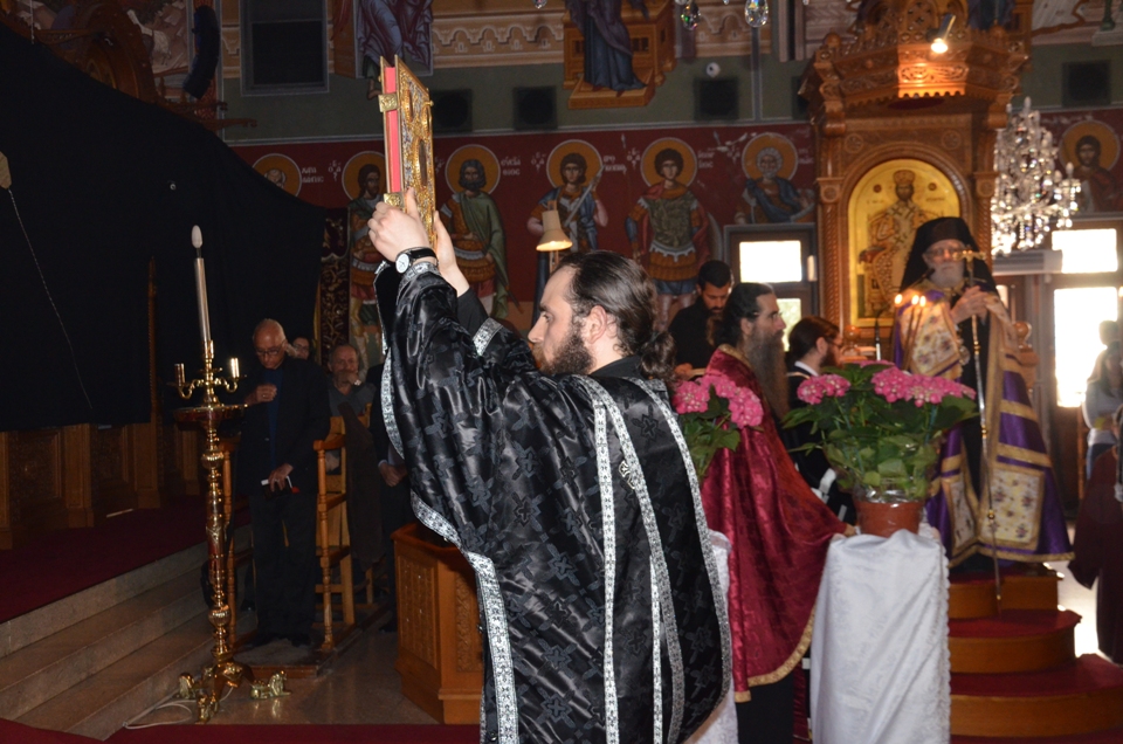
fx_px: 1167
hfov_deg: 51.4
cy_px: 372
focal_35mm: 38
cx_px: 562
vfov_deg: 35.3
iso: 2000
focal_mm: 25
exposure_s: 1/60
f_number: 6.3
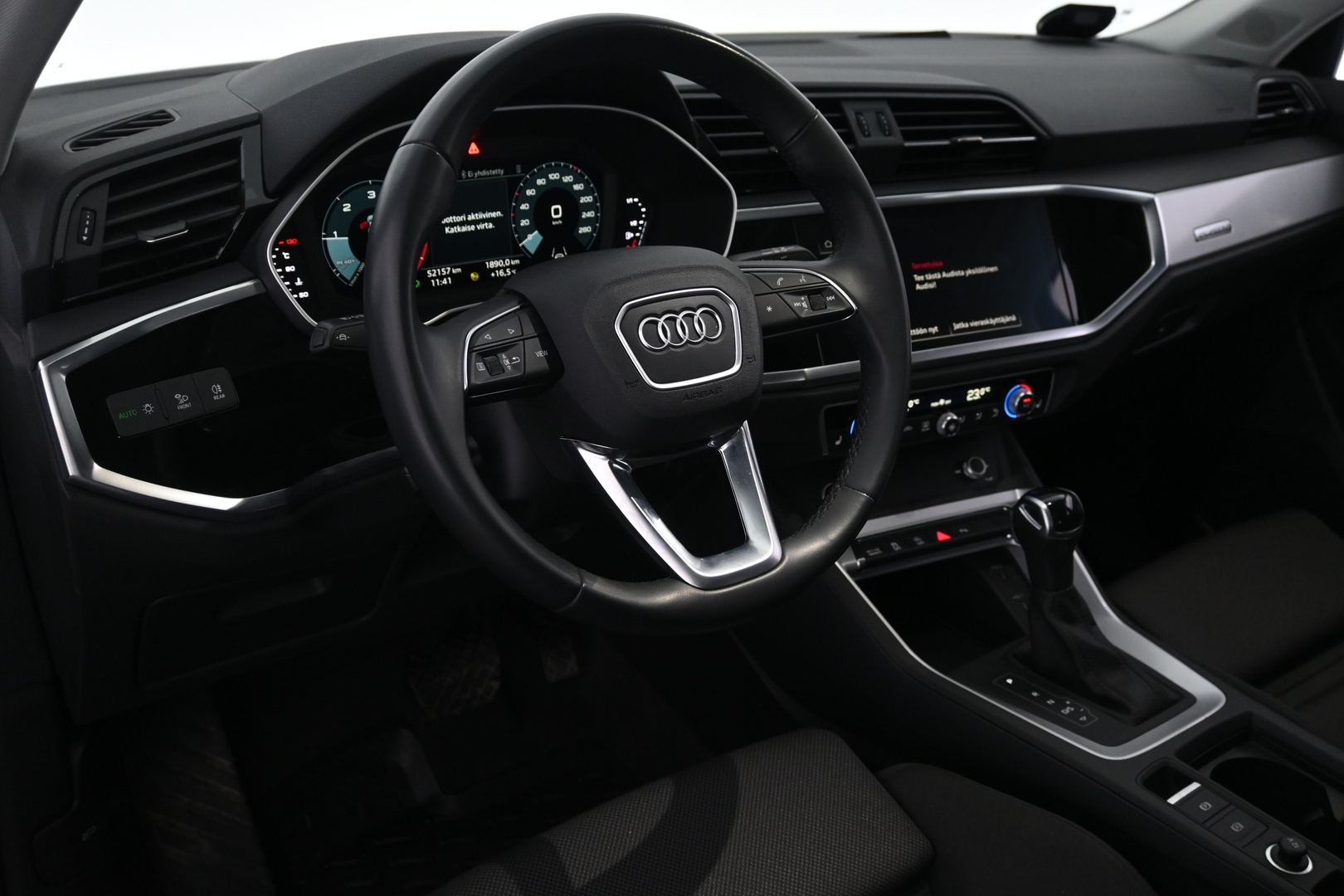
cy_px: 448
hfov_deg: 57.2
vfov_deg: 40.0
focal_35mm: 33
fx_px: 1232
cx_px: 672
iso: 1100
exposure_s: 1/40
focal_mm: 22
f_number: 4
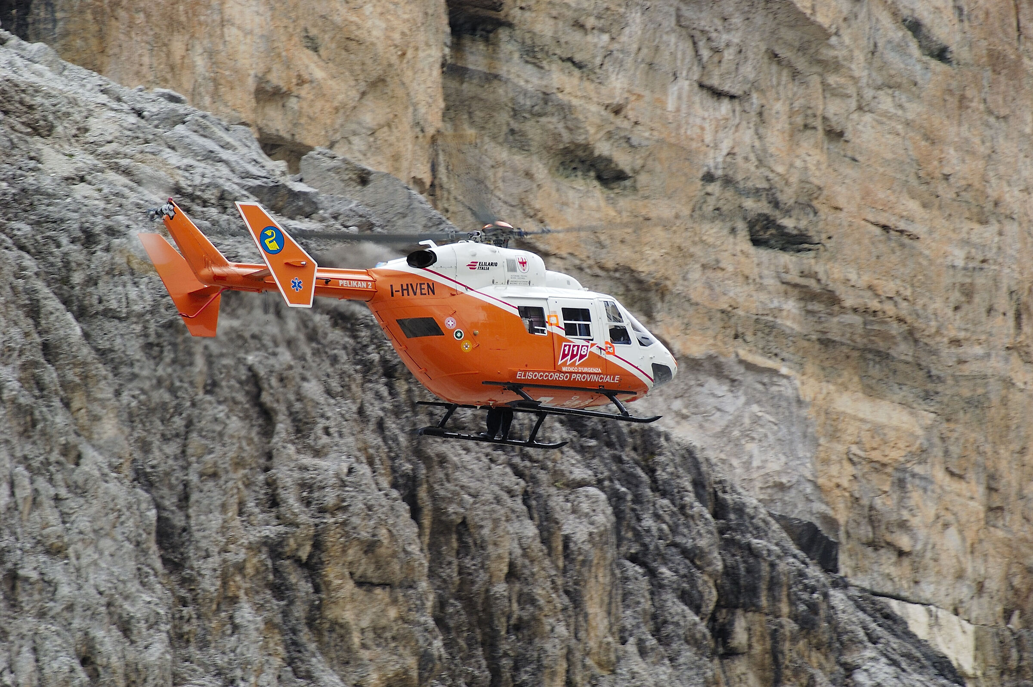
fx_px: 7741
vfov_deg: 5.1
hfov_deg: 7.6
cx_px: 516
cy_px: 344
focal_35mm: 270
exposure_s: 1/200
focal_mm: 180
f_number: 10
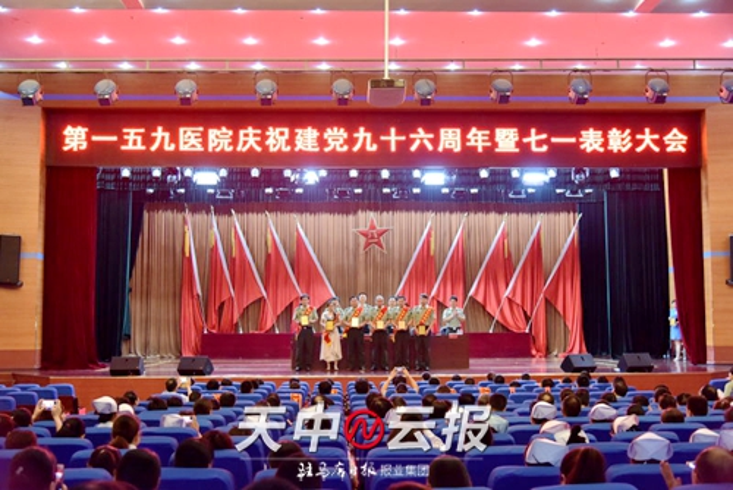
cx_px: 366
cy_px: 245
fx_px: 937
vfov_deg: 29.3
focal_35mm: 46
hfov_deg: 42.7
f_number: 4
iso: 5000
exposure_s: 1/50
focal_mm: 46
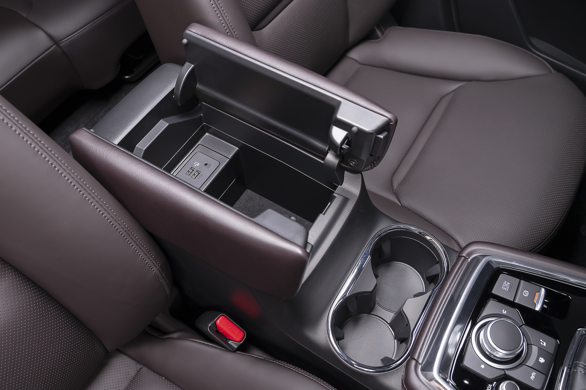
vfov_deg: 42.3
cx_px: 293
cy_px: 195
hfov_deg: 60.3
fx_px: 505
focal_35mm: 31
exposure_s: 1/125
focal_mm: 31
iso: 1000
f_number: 7.1
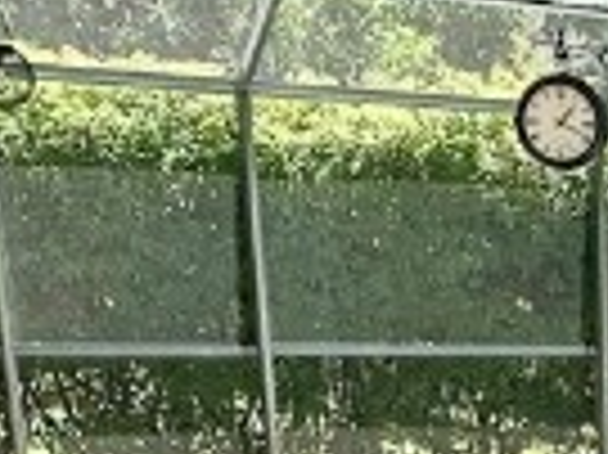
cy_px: 881
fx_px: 1860
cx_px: 959
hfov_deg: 16.6
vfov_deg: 12.4
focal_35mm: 106
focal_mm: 2.22
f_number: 2.2
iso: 40
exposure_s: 1/658
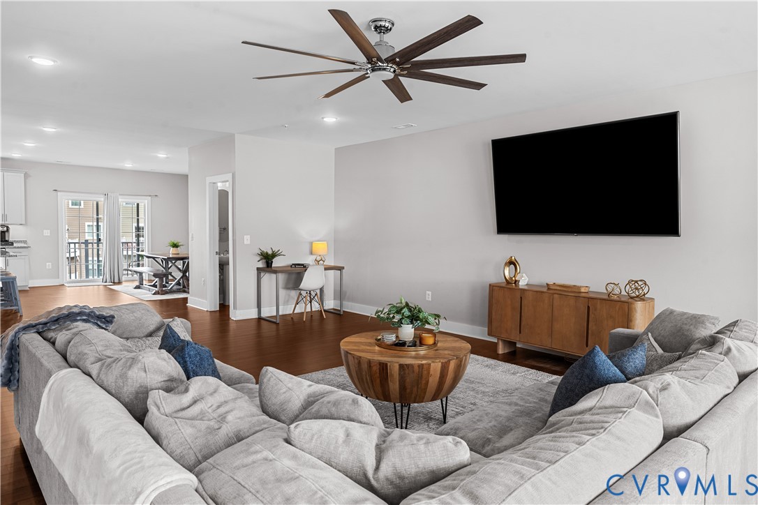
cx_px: 379
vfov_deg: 57.2
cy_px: 252
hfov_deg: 78.6
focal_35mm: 22
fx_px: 463
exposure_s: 1/4
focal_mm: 22
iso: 1250
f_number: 9
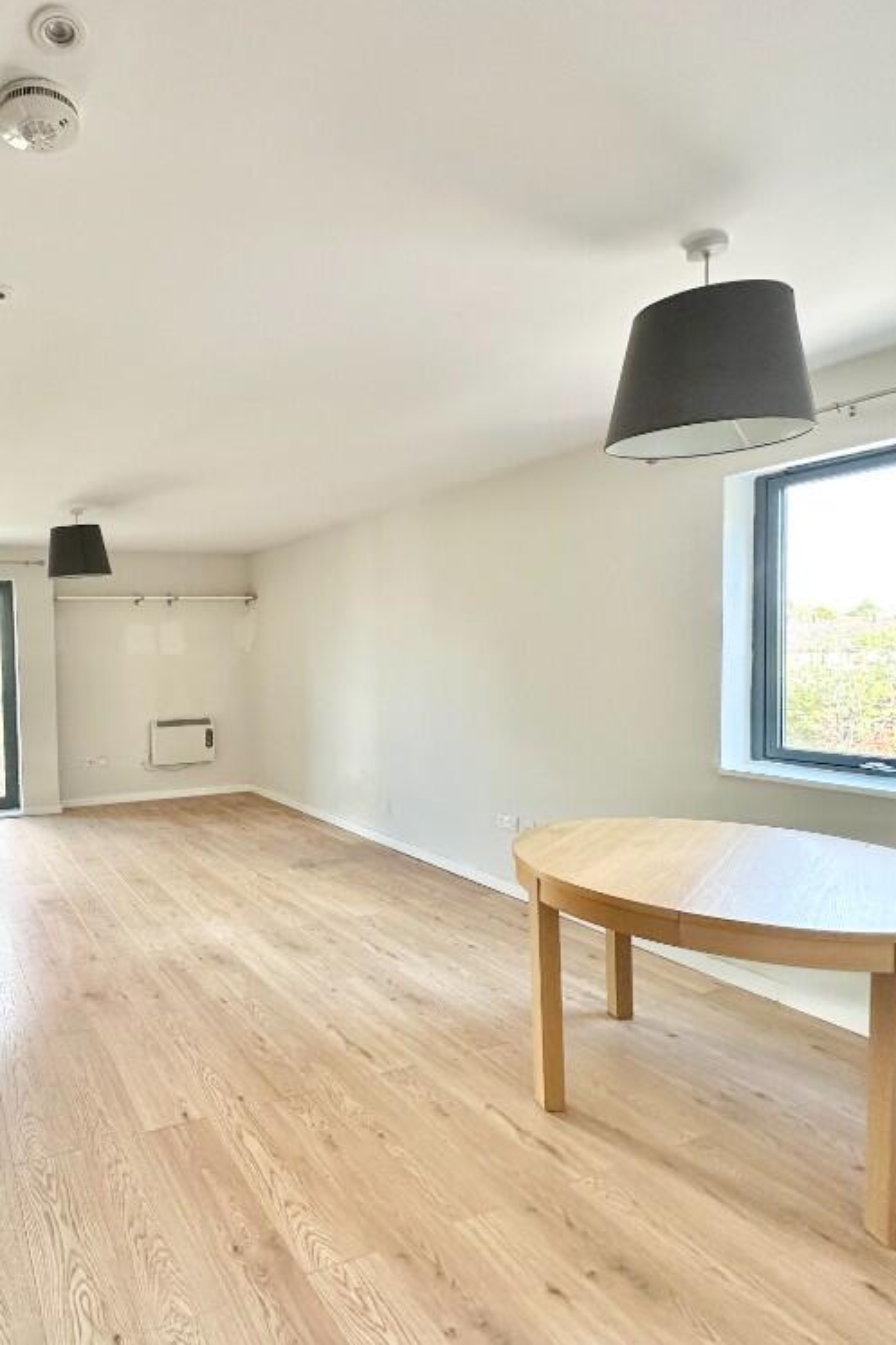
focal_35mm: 20
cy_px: 683
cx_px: 173
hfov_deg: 57.1
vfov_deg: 84.0
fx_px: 747
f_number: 2.2
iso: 125
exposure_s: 1/99
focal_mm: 2.22
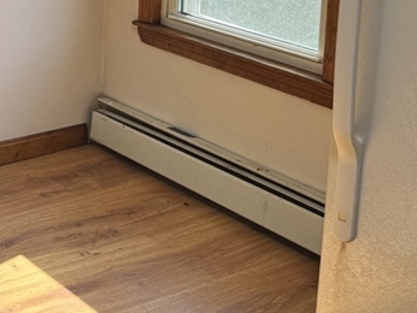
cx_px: -198
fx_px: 856
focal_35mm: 71
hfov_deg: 22.7
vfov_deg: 19.1
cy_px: -100
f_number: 1.78
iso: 64
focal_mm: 6.76
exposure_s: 1/171
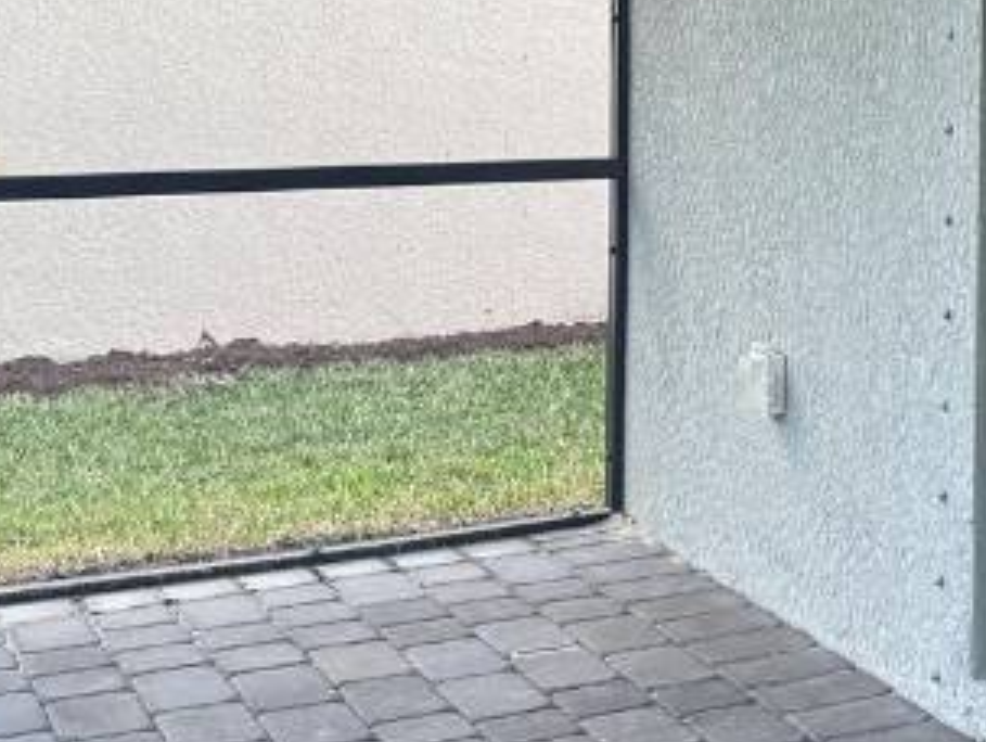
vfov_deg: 18.0
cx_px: 996
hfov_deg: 23.1
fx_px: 2310
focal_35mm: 81
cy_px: 104
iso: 64
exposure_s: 1/167
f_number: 1.78
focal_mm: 6.76
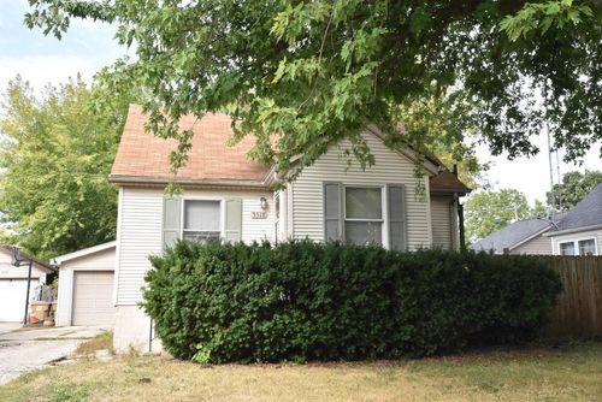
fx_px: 602
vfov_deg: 36.9
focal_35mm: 36
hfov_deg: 53.1
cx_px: 301
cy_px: 201
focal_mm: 24
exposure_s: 1/320
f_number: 9
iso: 800
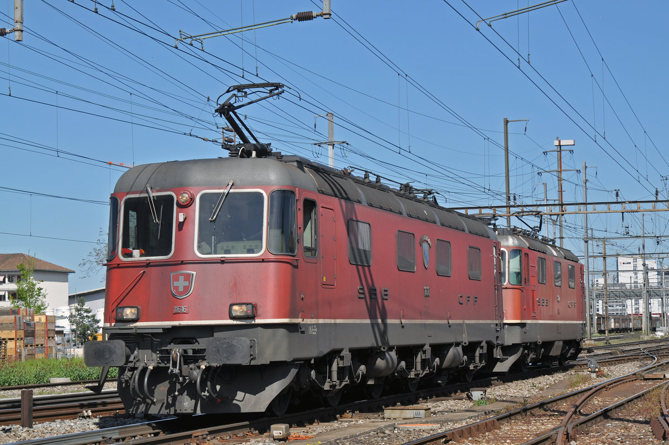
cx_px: 334
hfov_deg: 24.6
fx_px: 1531
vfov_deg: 16.5
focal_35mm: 82
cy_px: 222
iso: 200
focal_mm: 55
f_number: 6.3
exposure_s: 1/1000
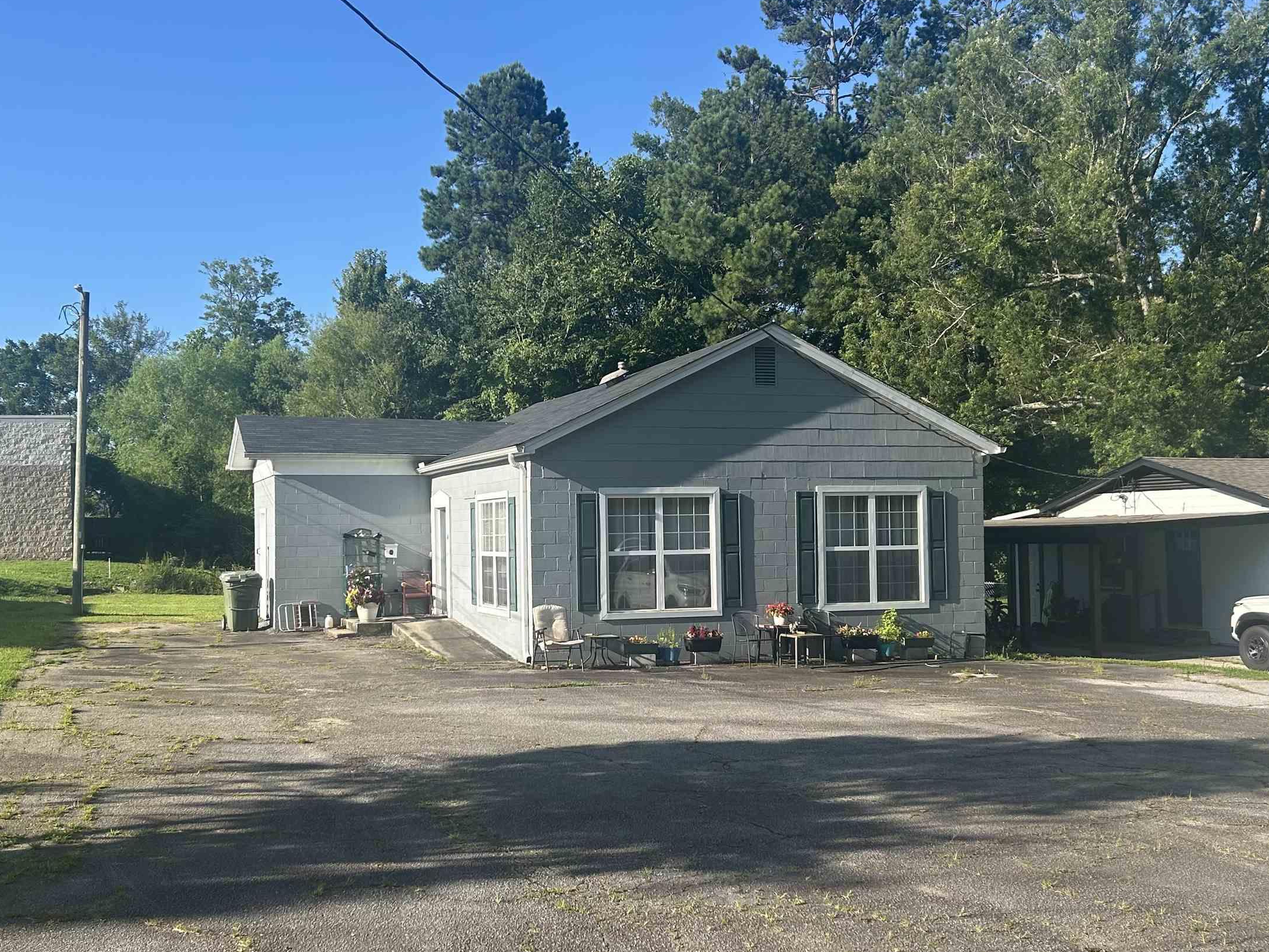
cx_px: 571
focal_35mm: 37
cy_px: 519
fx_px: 1356
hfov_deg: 50.1
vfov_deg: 38.6
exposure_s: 1/2123
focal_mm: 5.7
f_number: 1.5
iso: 50
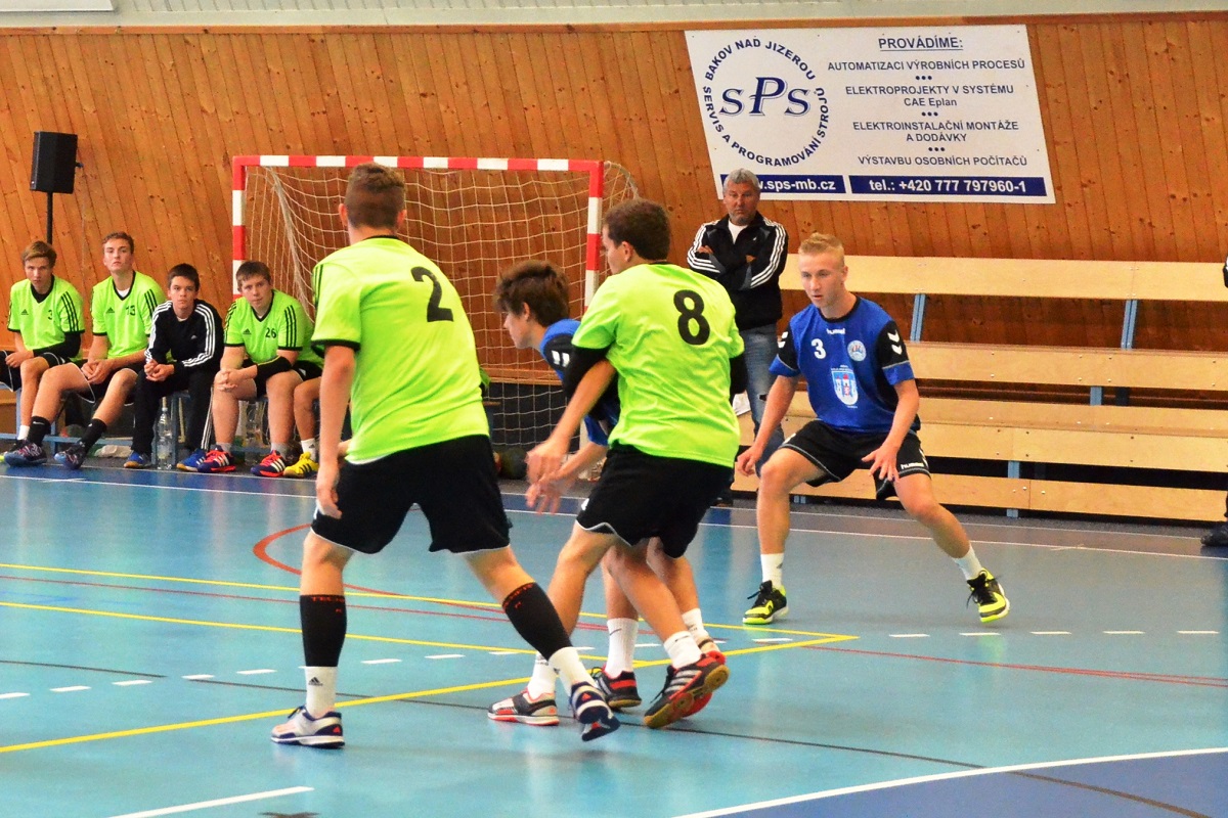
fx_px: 2558
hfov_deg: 27.0
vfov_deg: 18.2
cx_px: 614
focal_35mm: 75
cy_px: 409
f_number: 5
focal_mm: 50
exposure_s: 1/250
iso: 4500
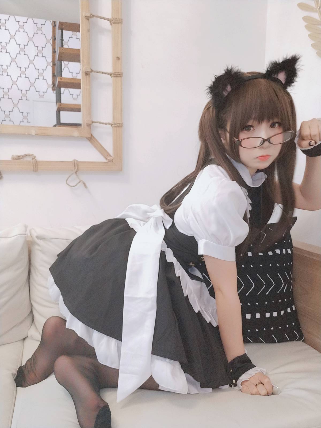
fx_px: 309
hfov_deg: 54.9
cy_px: 214
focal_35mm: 25
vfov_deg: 69.4
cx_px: 160
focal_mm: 4.36
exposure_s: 1/14
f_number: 1.8
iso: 500
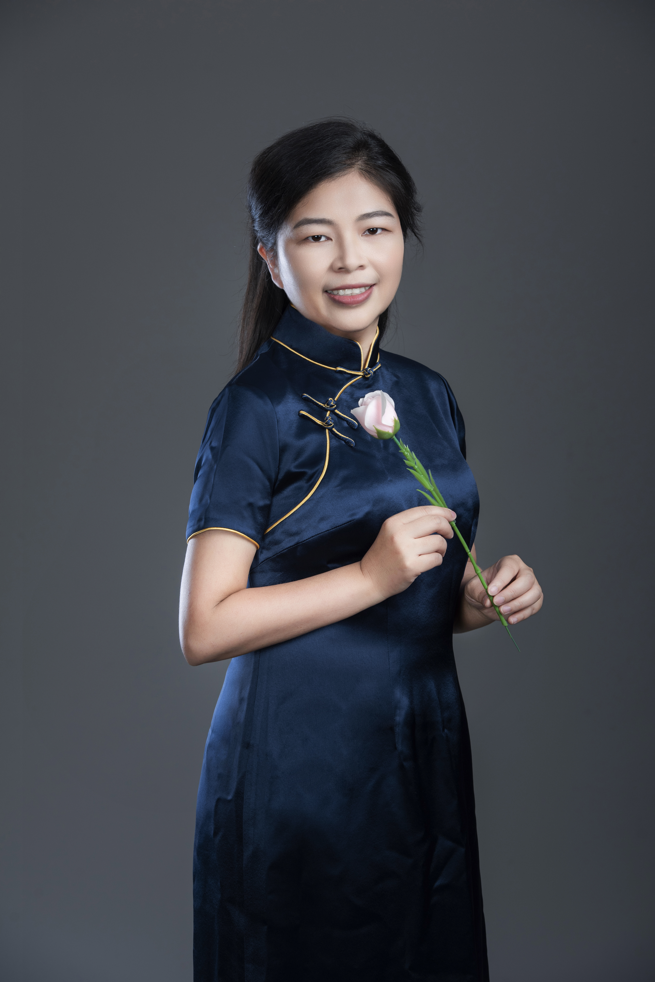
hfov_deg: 13.1
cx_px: 328
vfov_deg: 19.5
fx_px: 2863
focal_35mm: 105
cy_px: 491
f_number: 8
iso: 160
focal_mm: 105
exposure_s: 1/160
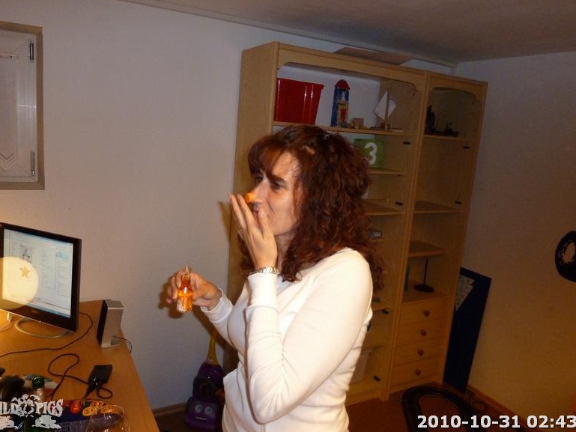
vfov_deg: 53.1
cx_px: 284
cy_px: 210
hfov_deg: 67.3
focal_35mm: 26
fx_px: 433
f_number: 3.3
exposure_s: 1/30
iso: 400
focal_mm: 4.1
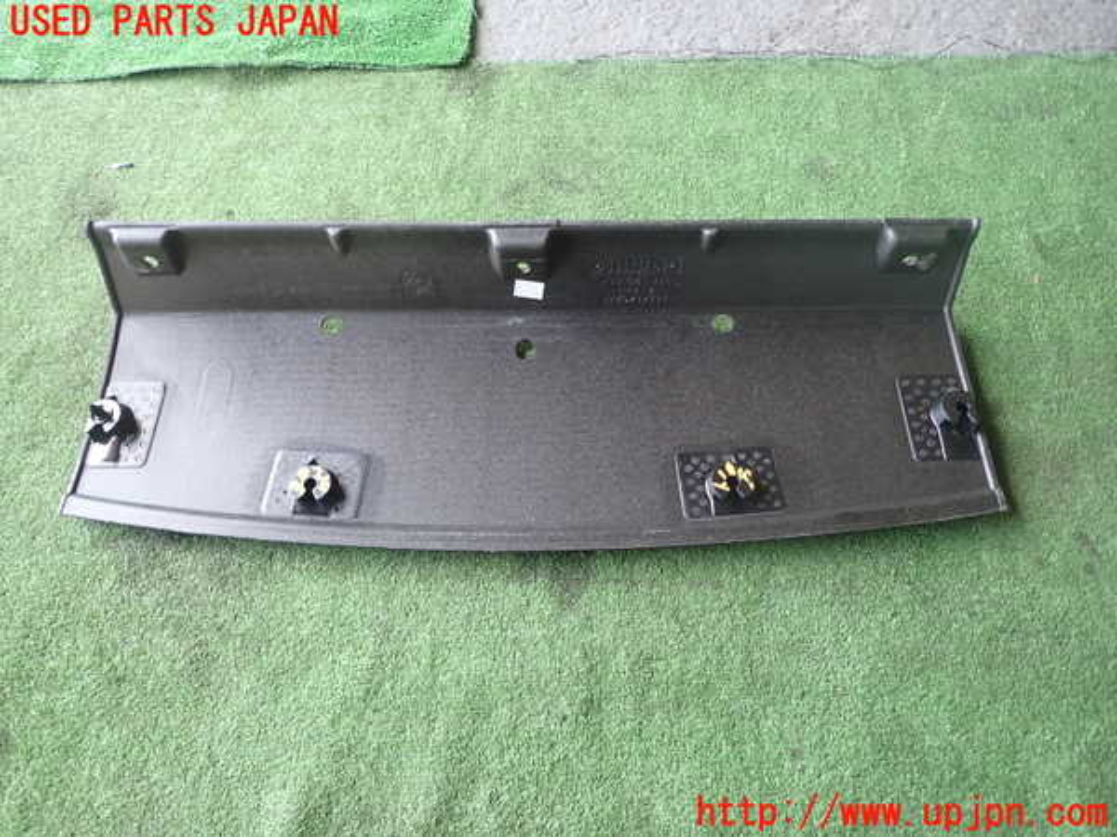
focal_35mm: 25
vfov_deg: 54.9
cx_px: 558
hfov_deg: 69.4
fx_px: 807
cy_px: 418
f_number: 2
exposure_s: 1/80
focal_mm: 4.5
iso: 100
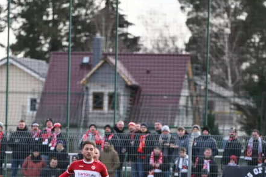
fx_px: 2776
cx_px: 66
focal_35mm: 376
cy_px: 187
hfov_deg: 5.5
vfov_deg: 3.6
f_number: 2.8
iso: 640
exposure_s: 1/2500
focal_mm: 160
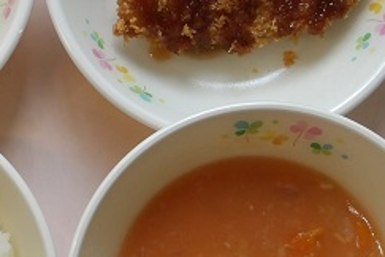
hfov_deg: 27.0
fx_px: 791
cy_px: 181
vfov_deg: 18.3
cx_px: 103
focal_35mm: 74
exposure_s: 1/126
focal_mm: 4.9
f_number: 3
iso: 100
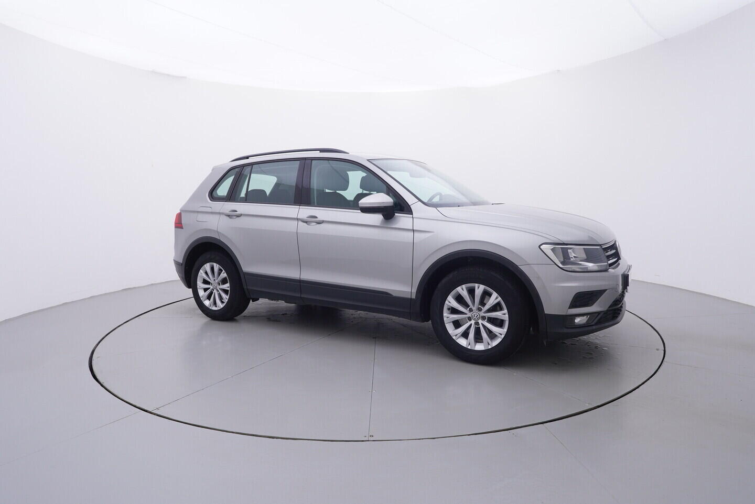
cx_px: 378
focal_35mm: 22
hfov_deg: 77.3
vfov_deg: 56.2
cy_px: 252
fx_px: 472
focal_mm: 15
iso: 200
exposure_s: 1/80
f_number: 5
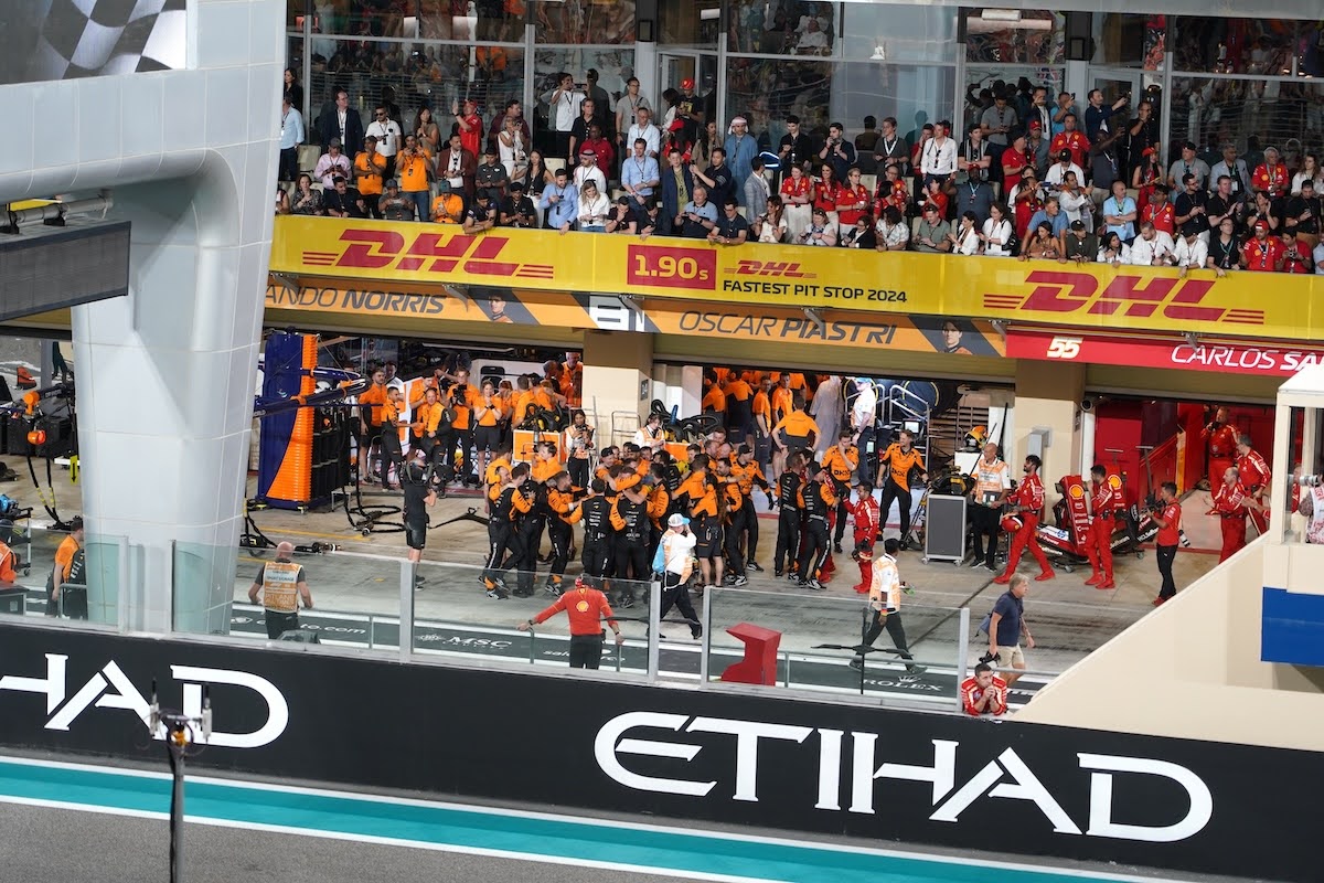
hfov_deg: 19.5
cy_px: 442
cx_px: 662
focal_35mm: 105
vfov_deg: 13.0
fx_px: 3861
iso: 640
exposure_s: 1/160
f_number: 4
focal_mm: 105
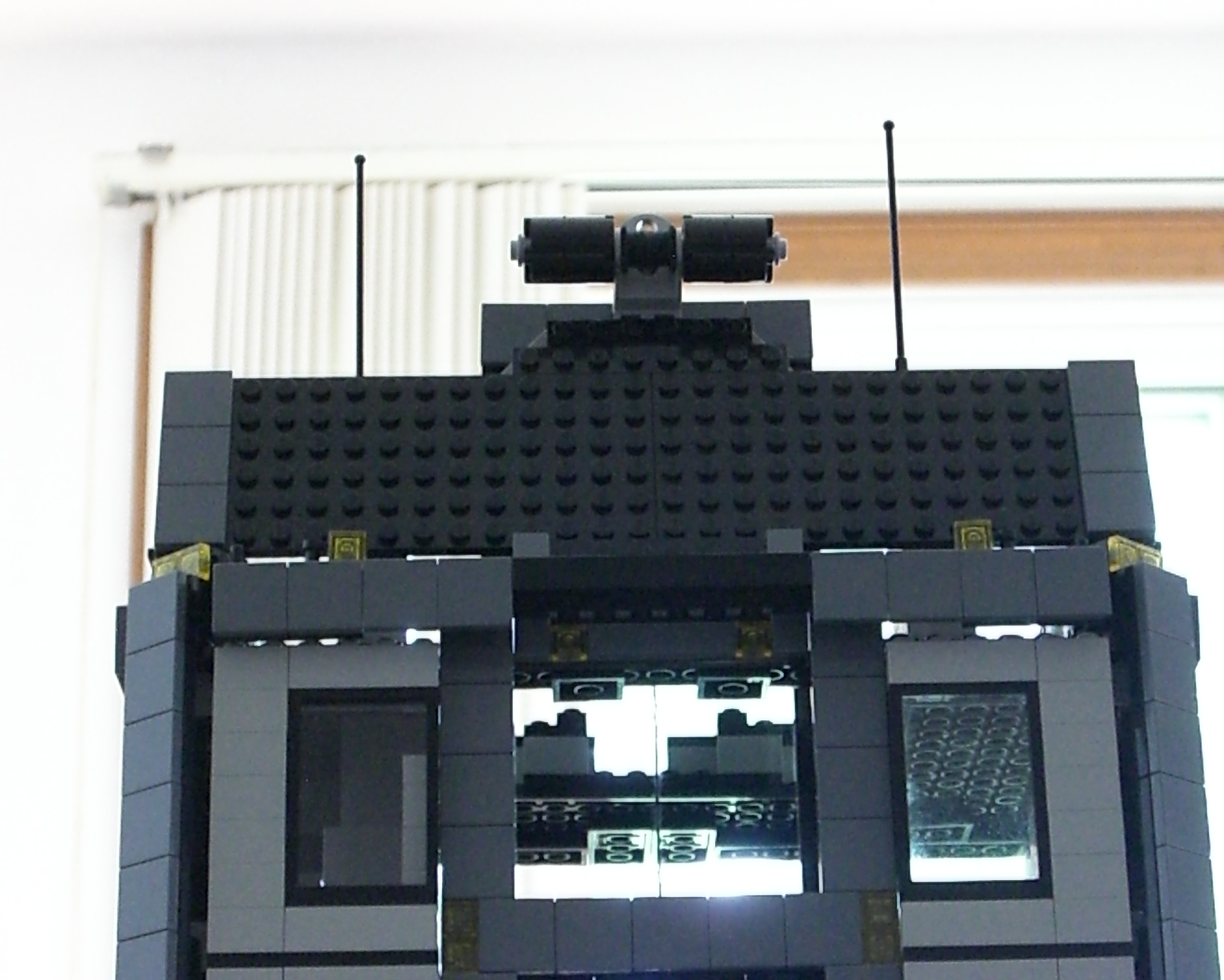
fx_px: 3550
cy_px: 490
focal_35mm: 98
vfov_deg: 15.7
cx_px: 632
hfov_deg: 19.6
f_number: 4.6
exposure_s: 1/20
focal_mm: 15.3
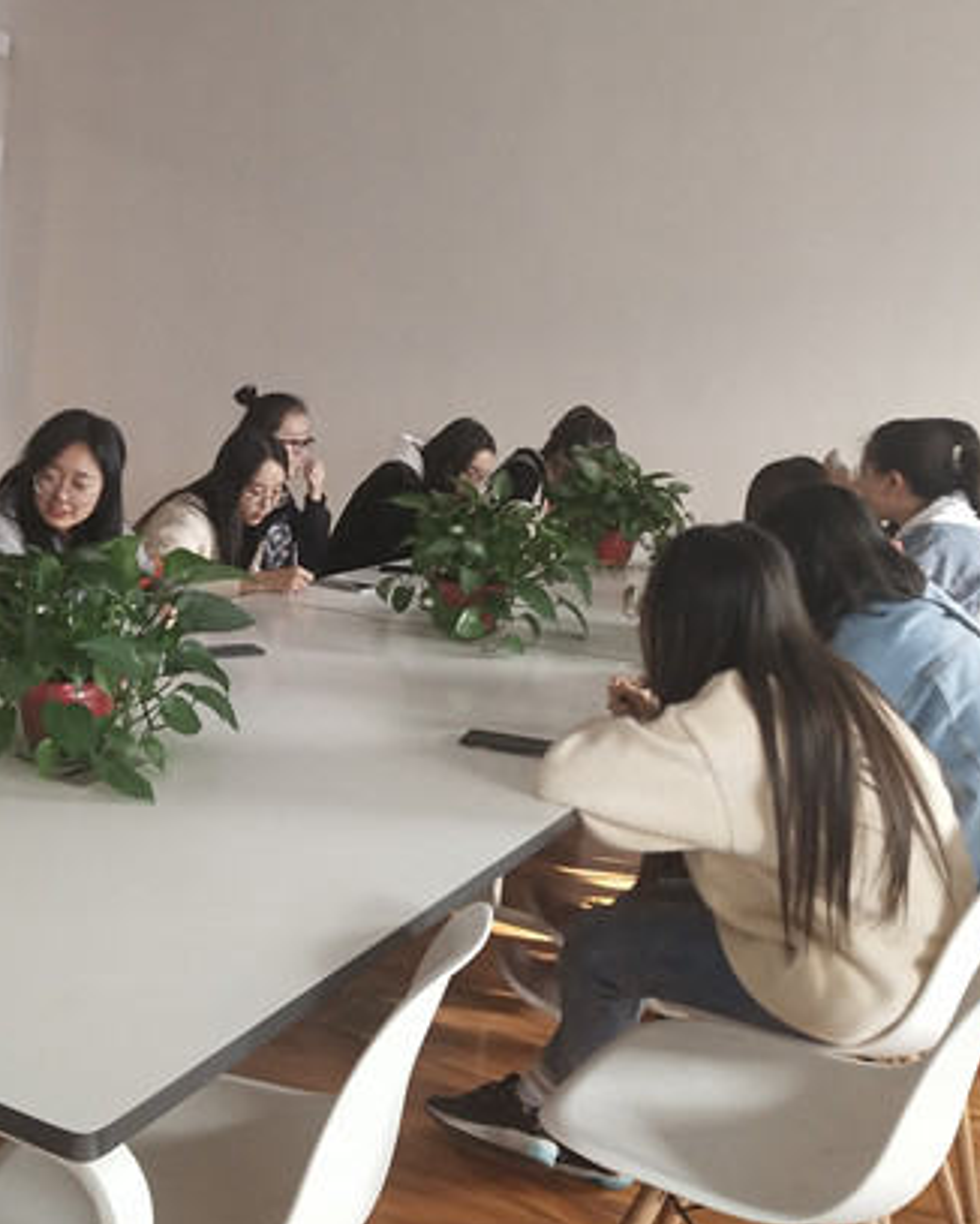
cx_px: 231
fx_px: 1666
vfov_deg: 40.3
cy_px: 638
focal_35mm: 46
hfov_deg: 32.1
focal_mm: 3.95
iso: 442
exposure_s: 1/50
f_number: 1.8
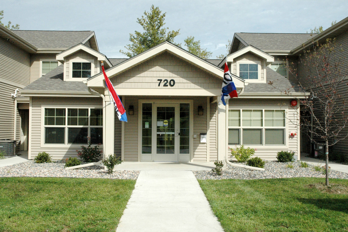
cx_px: 174
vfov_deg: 33.0
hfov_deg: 48.0
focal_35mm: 40
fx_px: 391
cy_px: 116
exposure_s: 1/1000
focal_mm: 27
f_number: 16
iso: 1000
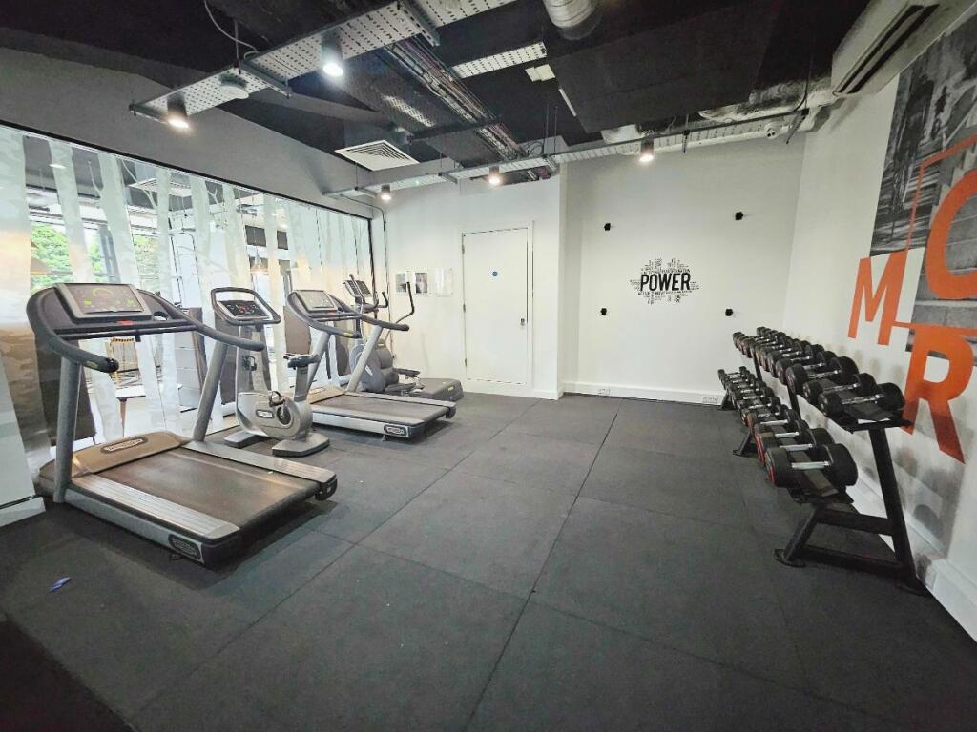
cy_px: 366
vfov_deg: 89.9
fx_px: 367
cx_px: 488
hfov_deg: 106.2
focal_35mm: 13
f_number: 2.2
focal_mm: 1.74
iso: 800
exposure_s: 1/33
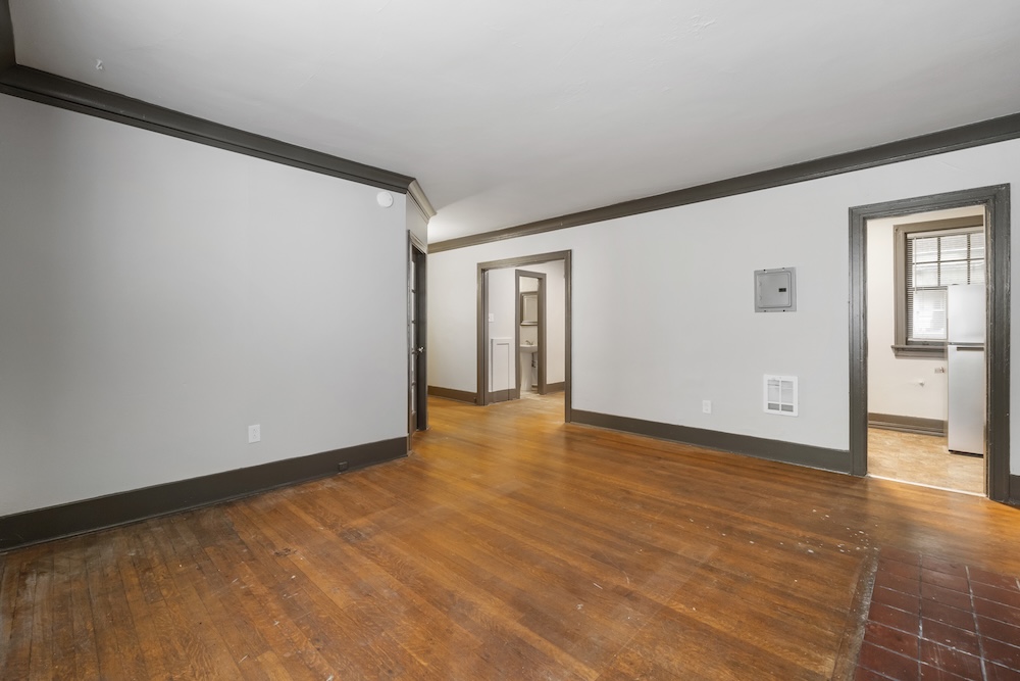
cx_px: 510
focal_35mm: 15
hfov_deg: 100.4
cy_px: 340
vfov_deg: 77.3
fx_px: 425
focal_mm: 10
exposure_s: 1/8
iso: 800
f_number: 8
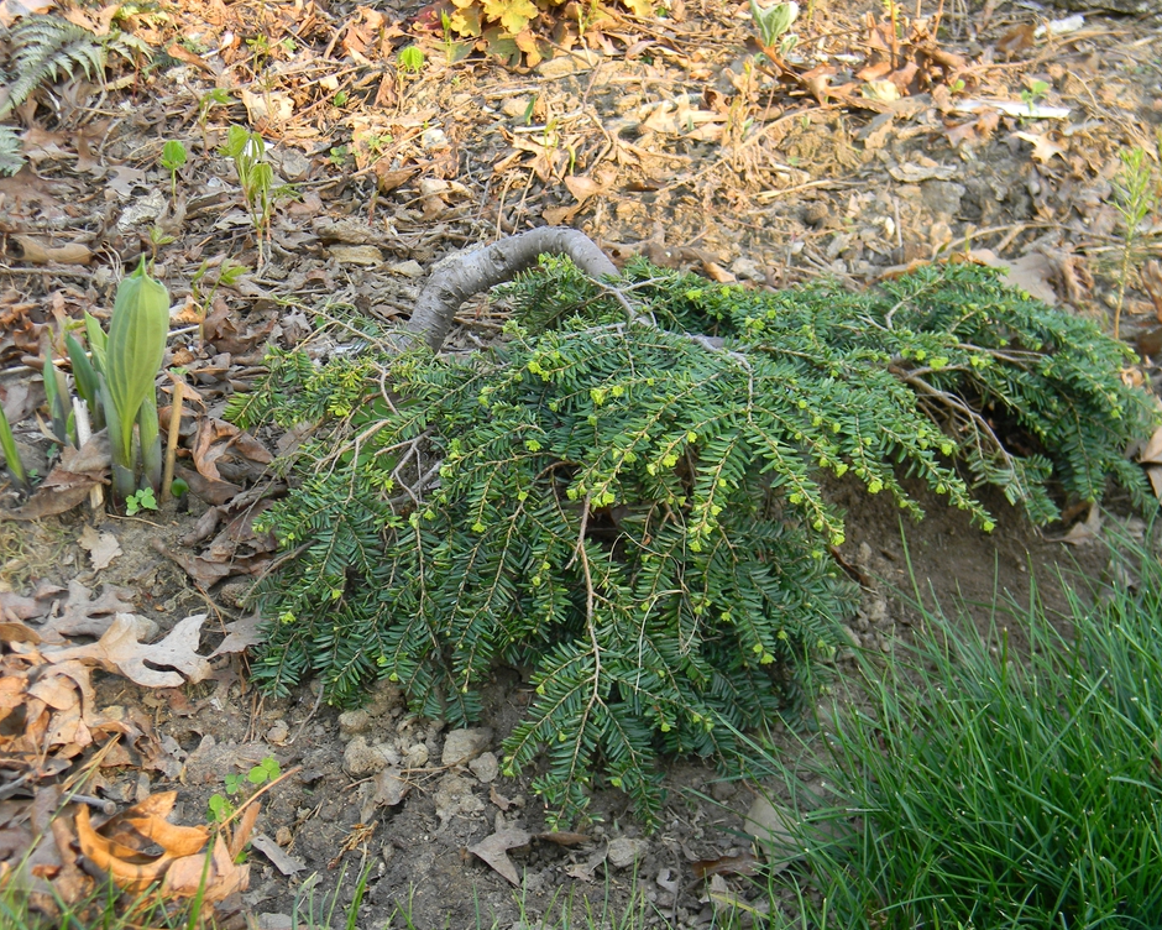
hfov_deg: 37.3
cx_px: 600
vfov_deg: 30.3
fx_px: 1720
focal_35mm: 50
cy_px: 465
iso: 80
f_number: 3.9
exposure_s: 1/38.1
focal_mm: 8.6
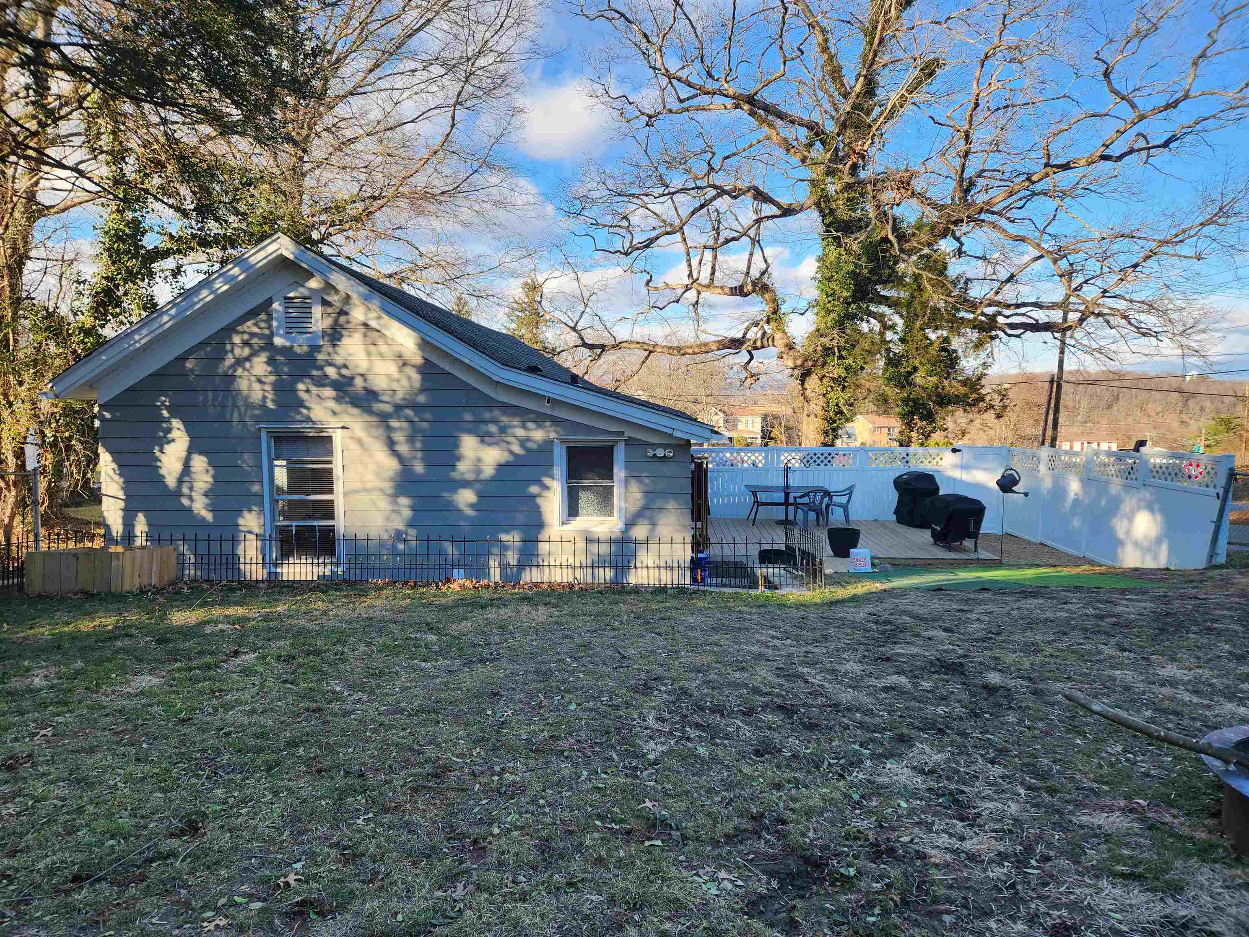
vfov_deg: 58.9
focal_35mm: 23
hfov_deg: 73.9
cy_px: 468
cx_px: 624
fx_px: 830
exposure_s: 1/344
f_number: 1.8
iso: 20
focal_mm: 5.4
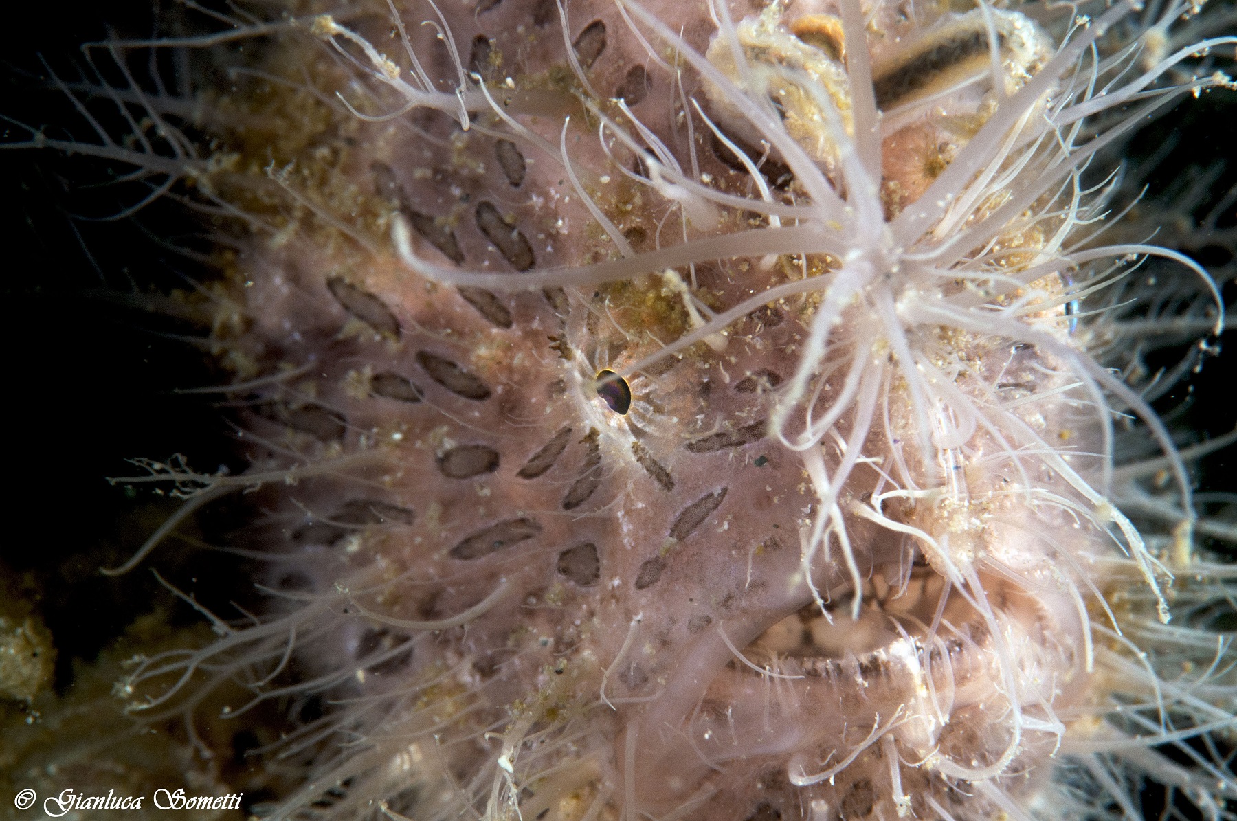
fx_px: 5405
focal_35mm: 158
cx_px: 618
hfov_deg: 13.1
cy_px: 410
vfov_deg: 8.7
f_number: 25
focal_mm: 105
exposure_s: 1/200
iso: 200
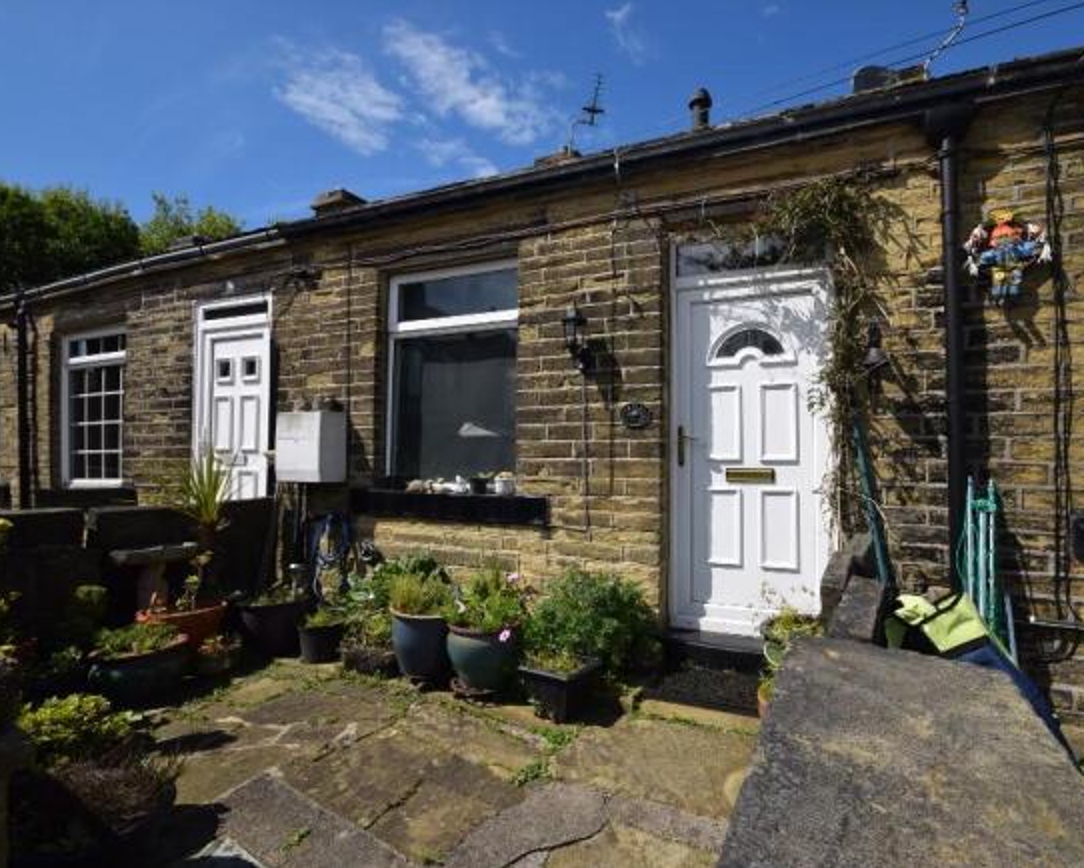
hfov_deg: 89.1
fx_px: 546
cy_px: 435
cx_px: 612
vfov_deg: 77.0
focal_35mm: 17
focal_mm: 10
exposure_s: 1/200
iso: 100
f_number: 11
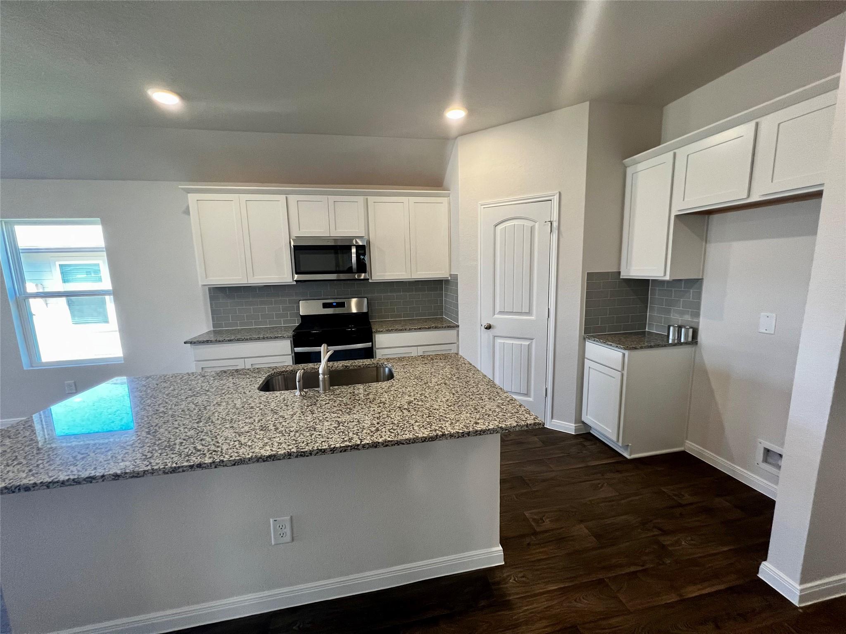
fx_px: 318
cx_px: 423
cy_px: 317
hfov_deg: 106.2
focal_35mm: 13
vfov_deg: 89.9
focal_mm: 1.57
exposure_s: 1/120
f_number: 1.8
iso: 200
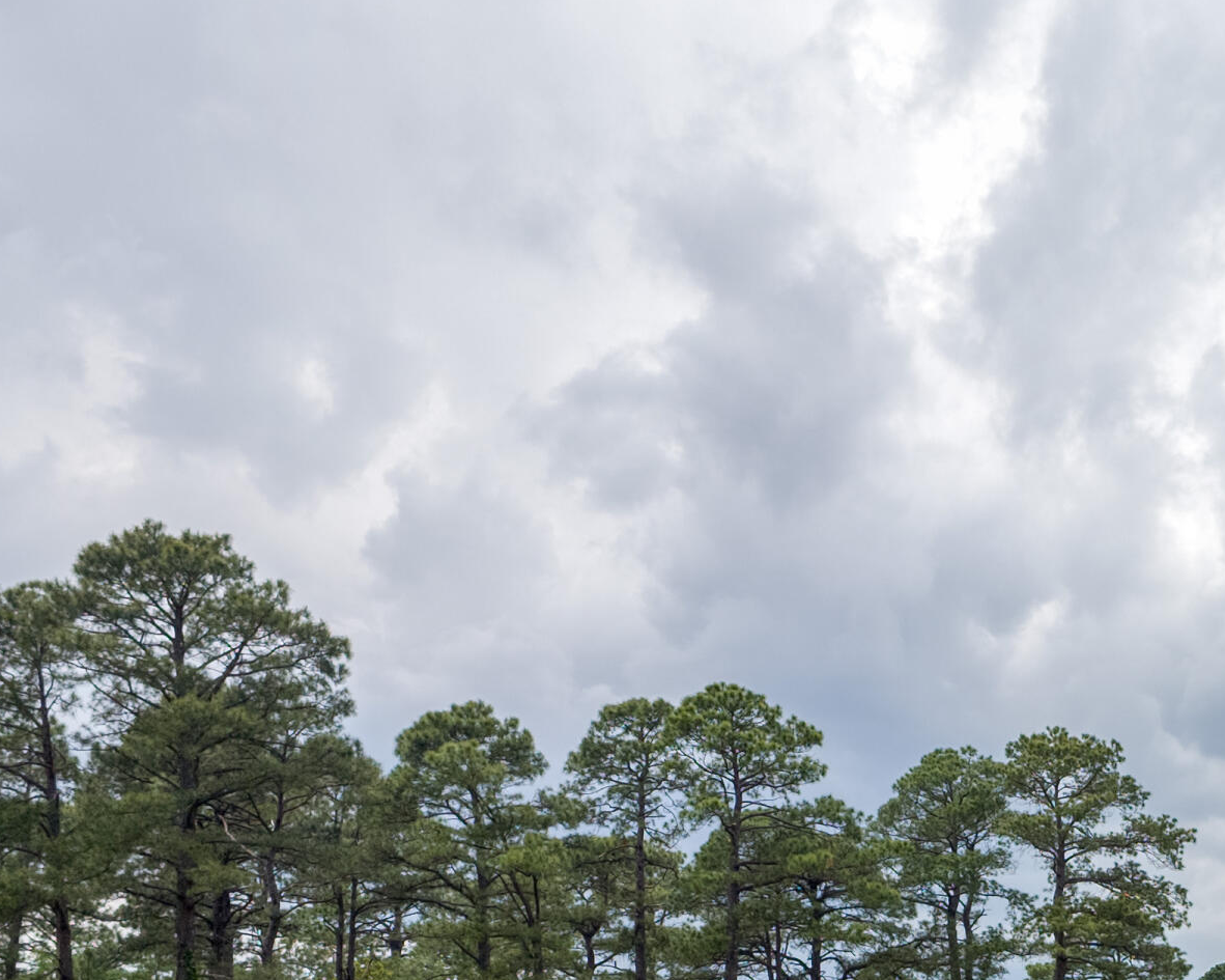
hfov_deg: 31.2
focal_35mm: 57
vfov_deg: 24.4
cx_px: 1150
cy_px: 1154
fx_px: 2066
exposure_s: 1/500
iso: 10
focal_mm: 6.3
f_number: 1.7
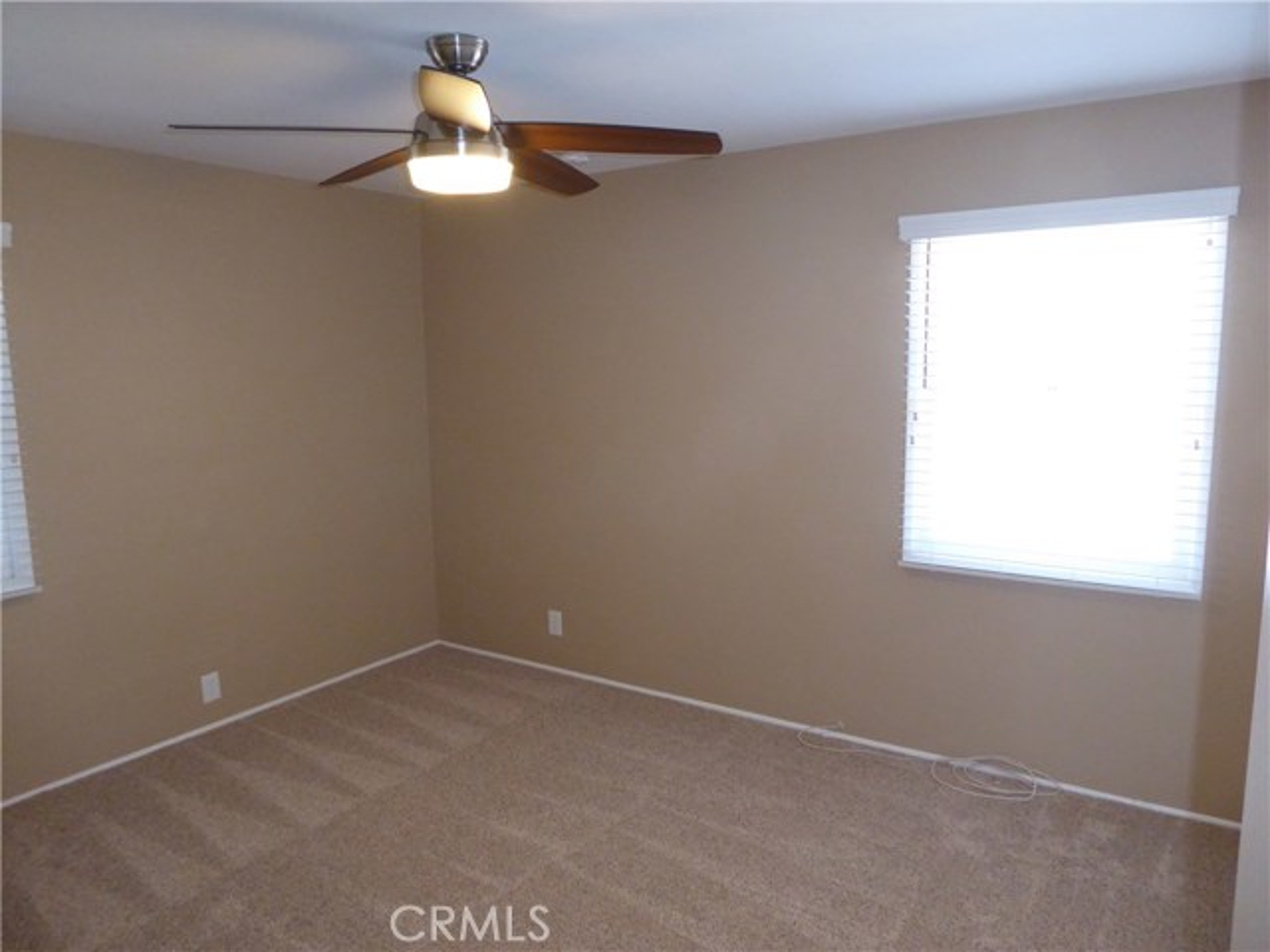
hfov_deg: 69.4
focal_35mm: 25
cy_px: 476
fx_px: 917
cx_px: 635
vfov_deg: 54.9
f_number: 3.3
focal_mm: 4.3
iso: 500
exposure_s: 1/60
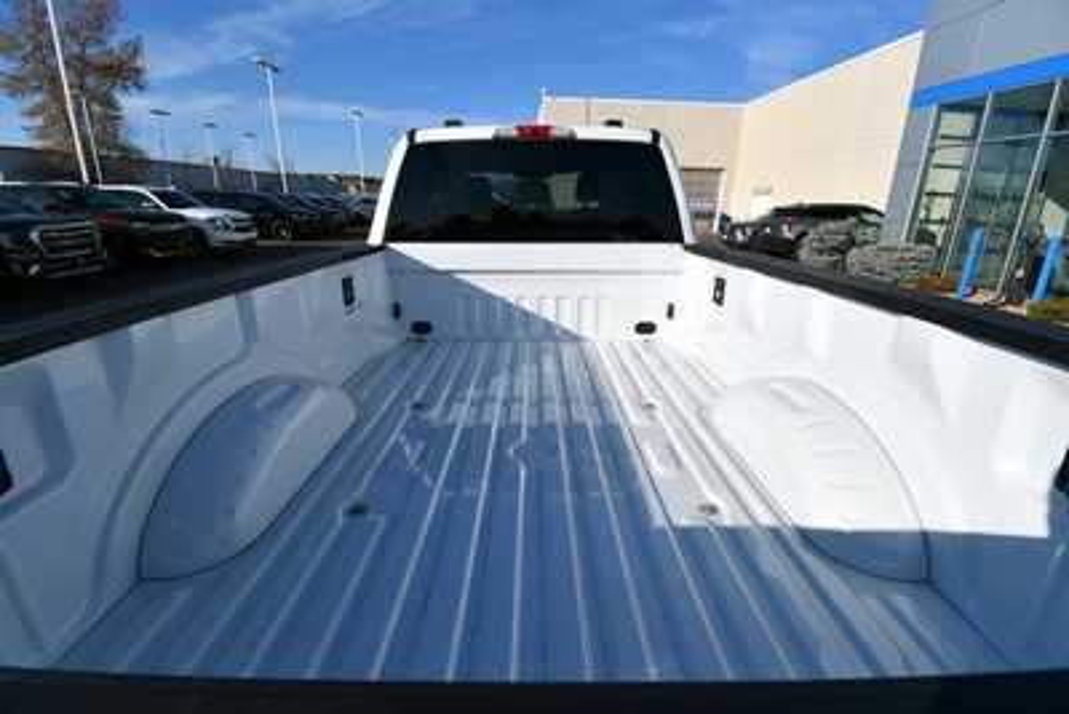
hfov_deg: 100.4
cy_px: 357
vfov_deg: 77.4
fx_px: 446
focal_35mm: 15
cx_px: 534
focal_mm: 10
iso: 100
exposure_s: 1/400
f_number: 10
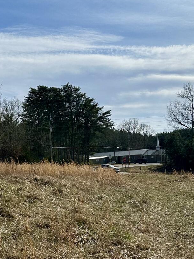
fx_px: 441
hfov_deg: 24.8
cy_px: 184
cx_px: 84
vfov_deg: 32.3
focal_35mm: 59
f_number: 1.78
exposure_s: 1/10753
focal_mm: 6.86
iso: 80
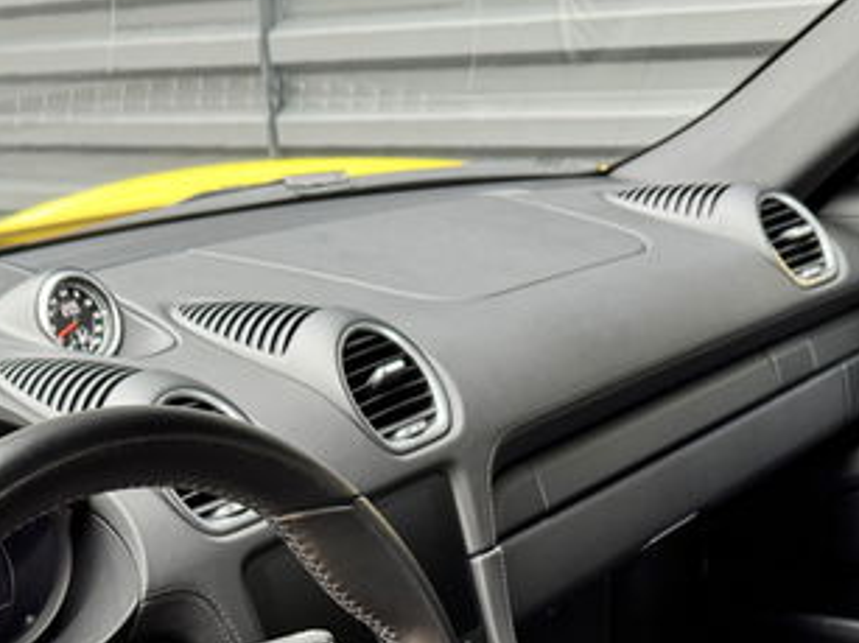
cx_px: 283
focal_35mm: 60
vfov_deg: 22.4
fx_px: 1488
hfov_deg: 31.9
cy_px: 783
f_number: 1.78
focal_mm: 6.76
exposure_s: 1/110
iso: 200
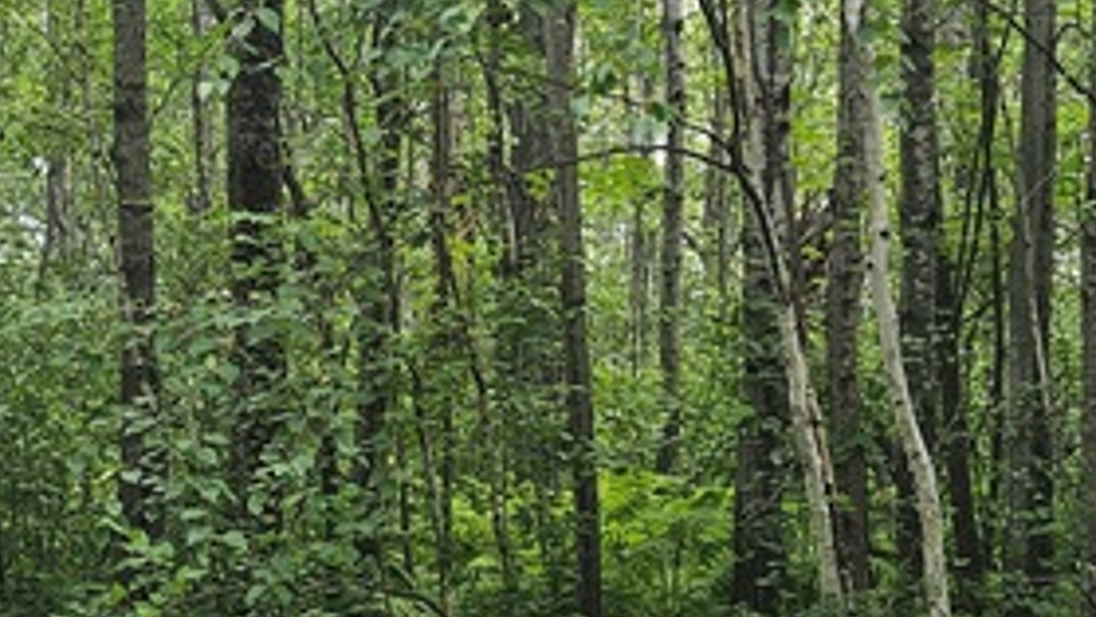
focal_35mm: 92
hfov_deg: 23.1
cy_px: 307
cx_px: 444
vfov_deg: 13.2
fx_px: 2674
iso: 25
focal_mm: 5.4
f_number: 1.8
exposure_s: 1/258
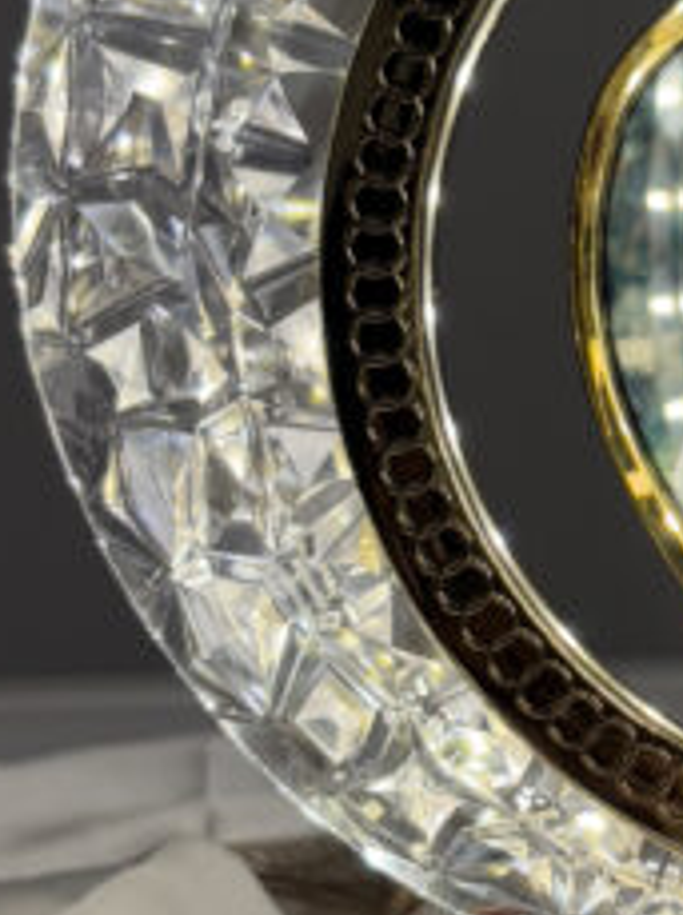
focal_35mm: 91
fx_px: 2401
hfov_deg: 15.7
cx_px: 791
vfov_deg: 21.6
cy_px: 499
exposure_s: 1/113
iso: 125
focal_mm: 5.96
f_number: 1.6
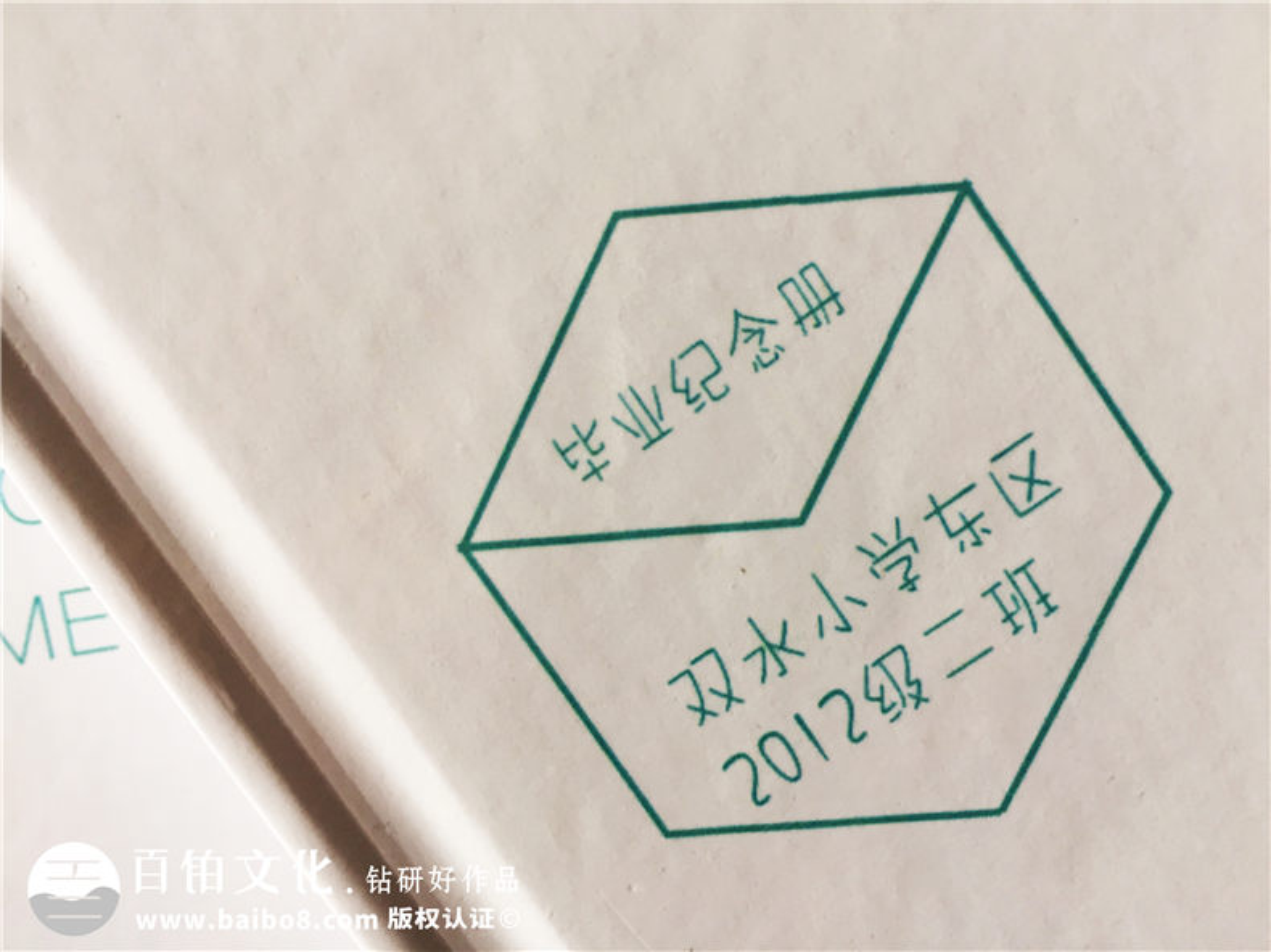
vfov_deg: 48.2
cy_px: 476
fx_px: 1064
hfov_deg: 61.7
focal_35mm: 29
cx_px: 636
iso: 32
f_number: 2.2
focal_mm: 4.15
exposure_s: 1/33
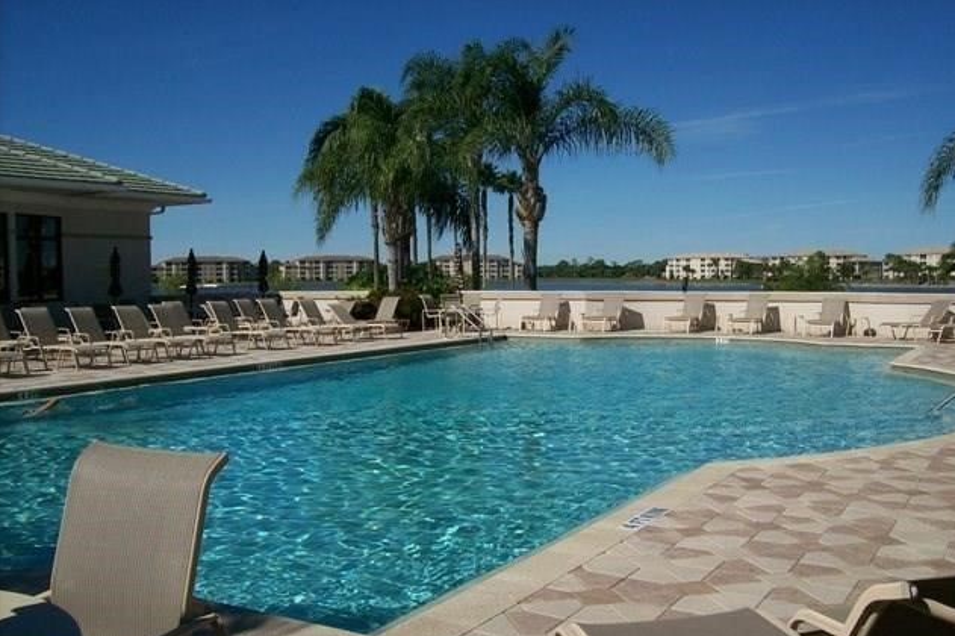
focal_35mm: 38
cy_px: 362
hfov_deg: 50.7
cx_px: 483
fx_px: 1007
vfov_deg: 35.0
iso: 80
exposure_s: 1/1236
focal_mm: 6
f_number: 4.8
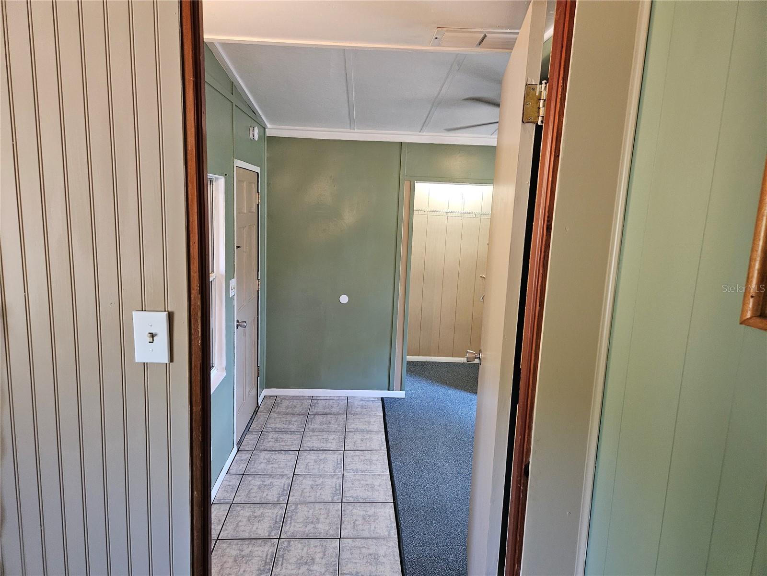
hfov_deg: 73.9
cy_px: 288
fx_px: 510
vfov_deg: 58.9
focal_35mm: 23
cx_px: 384
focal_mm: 5.4
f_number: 1.8
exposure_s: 1/120
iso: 800
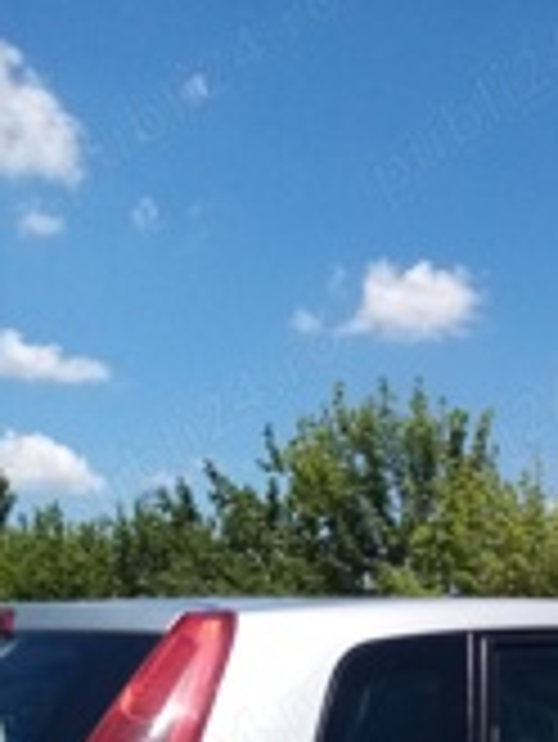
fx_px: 1352
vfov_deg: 27.6
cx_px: 670
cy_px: 850
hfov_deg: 21.6
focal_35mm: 63
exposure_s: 1/2041
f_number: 1.8
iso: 107
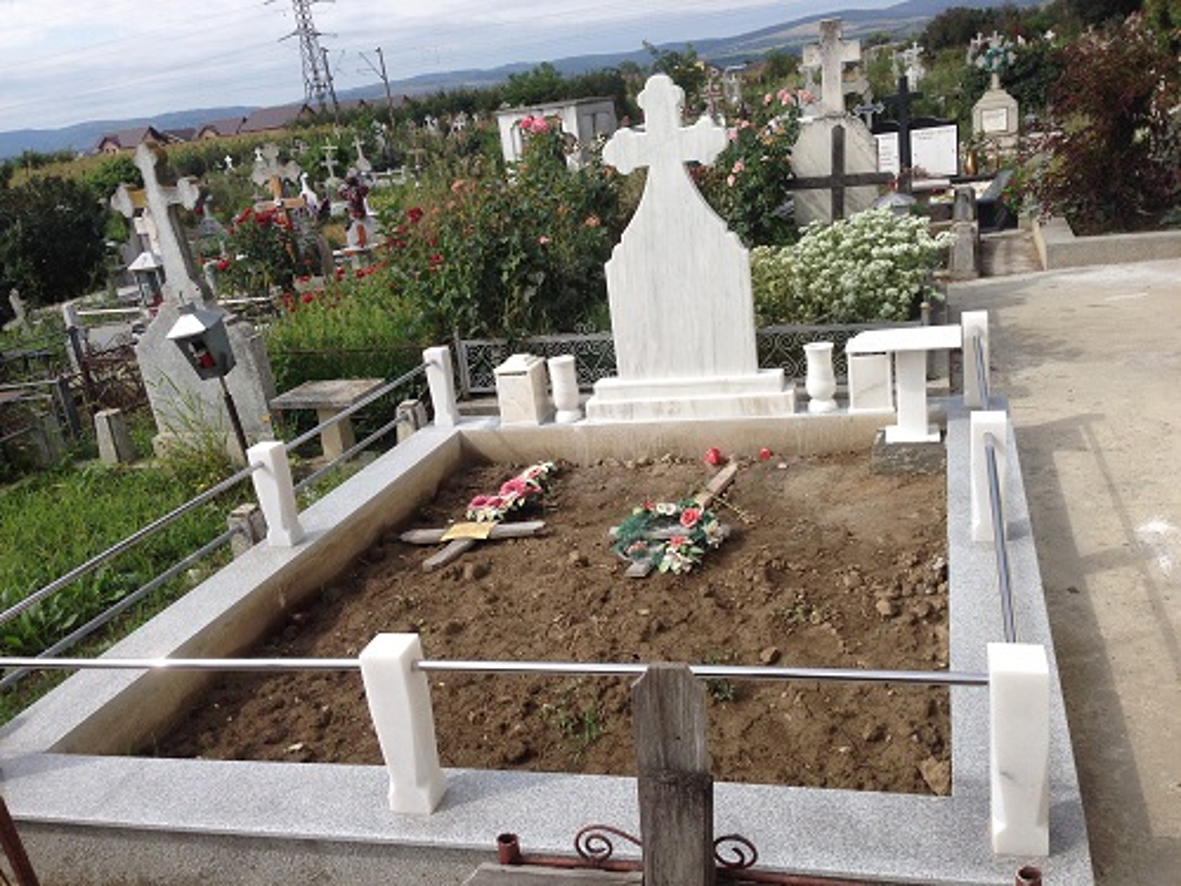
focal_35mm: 33
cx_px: 590
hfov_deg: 55.4
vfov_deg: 42.9
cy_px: 443
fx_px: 1126
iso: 50
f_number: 2.4
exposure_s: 1/1748
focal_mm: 4.12
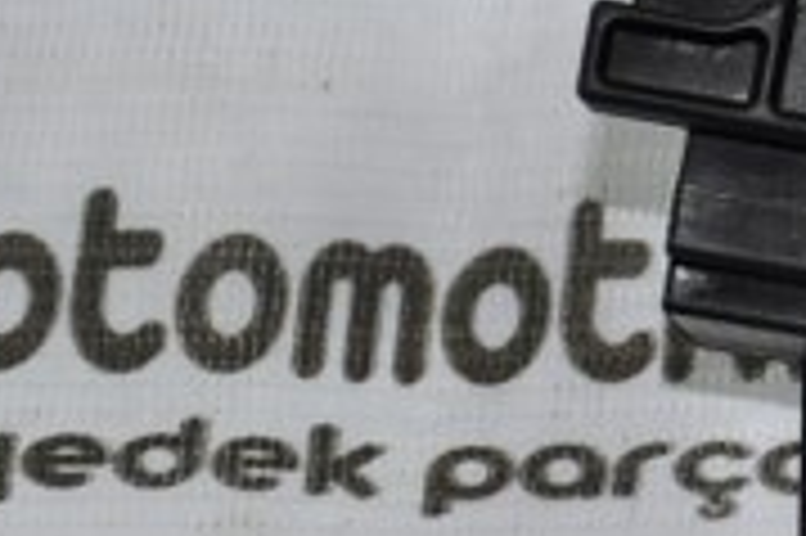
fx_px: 9775
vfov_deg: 3.1
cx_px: 1382
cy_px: 216
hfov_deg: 4.7
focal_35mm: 437
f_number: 5
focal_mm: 58
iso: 200
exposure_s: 1/60
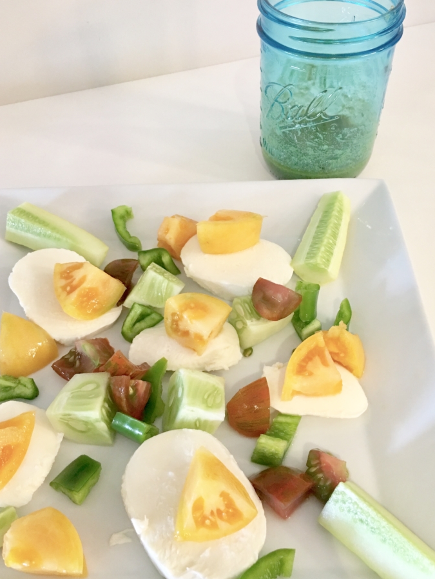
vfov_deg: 55.3
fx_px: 553
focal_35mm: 33
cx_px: 227
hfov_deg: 42.9
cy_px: 280
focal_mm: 4.15
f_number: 2.2
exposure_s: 1/15
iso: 100
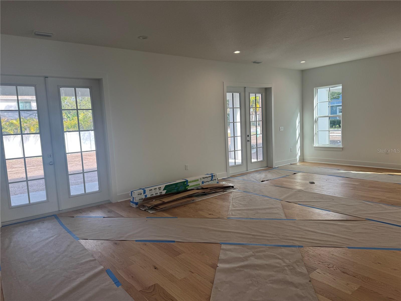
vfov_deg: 56.8
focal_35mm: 24
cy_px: 150
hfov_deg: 71.6
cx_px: 200
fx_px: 278
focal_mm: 6.76
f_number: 1.78
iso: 64
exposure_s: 1/241
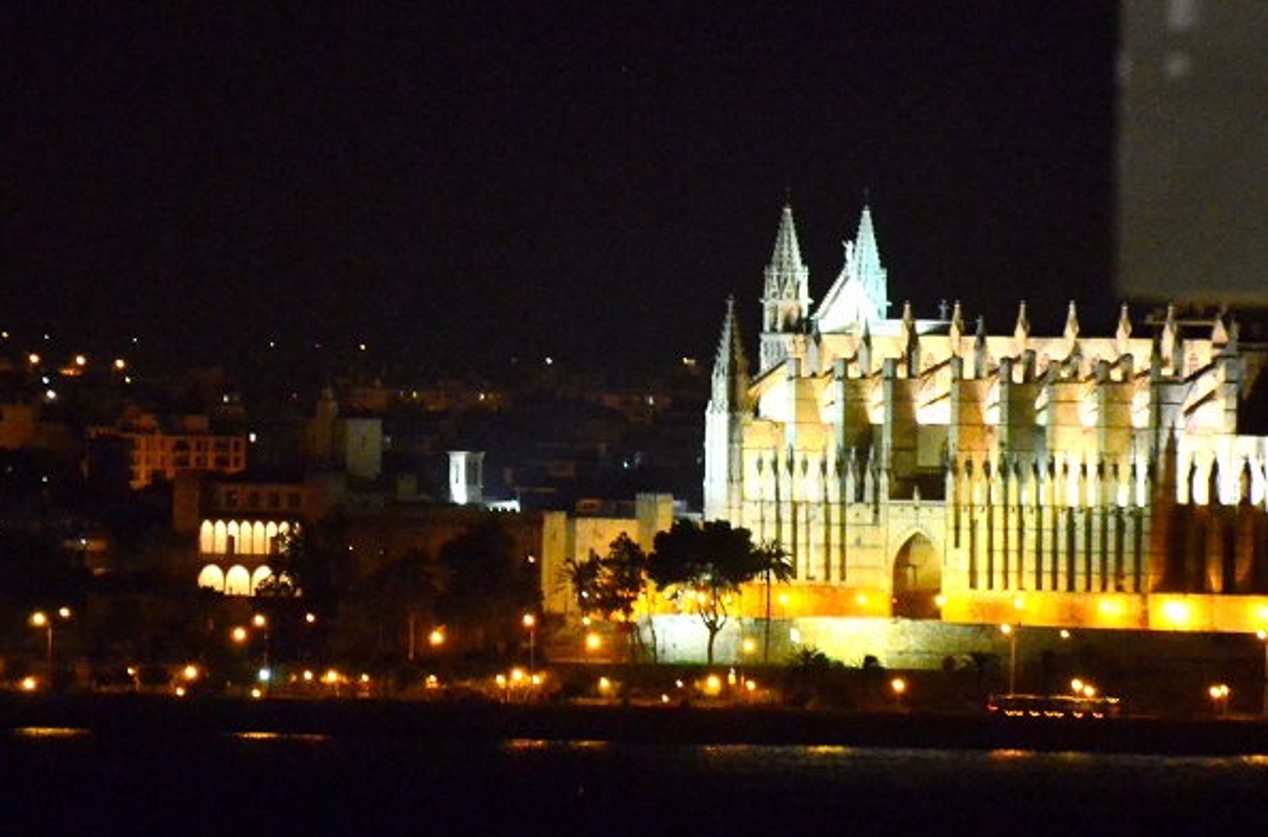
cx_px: 596
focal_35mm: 756
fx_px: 26550
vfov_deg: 1.8
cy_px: 474
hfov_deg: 2.7
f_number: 5.6
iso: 6400
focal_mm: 300
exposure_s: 1/15
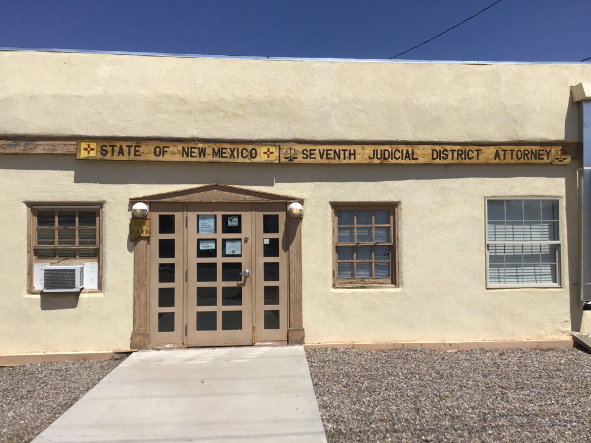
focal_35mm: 31
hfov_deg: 58.4
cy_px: 222
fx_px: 529
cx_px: 296
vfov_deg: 45.4
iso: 25
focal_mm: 3.3
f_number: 2.4
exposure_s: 1/2632
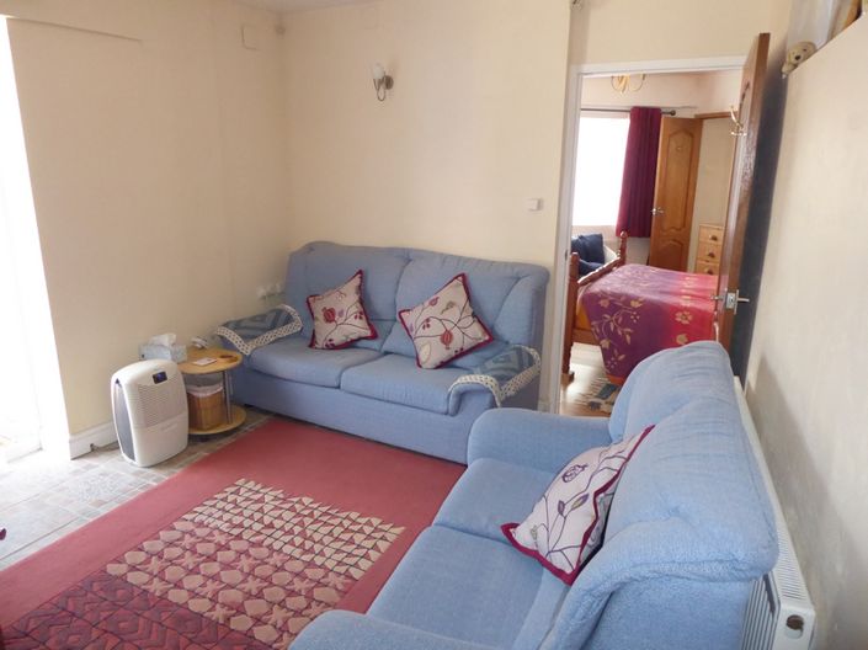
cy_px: 325
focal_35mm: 25
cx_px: 434
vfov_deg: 54.8
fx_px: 627
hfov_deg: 69.4
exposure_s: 1/125
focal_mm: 4.3
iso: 800
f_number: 3.3
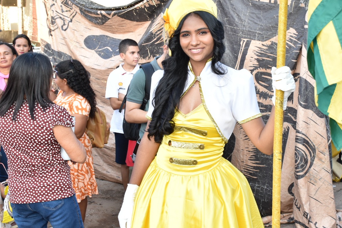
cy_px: 92
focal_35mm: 55
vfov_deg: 24.6
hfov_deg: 36.0
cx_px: 214
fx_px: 522
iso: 400
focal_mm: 26
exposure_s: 1/100
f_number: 7.1
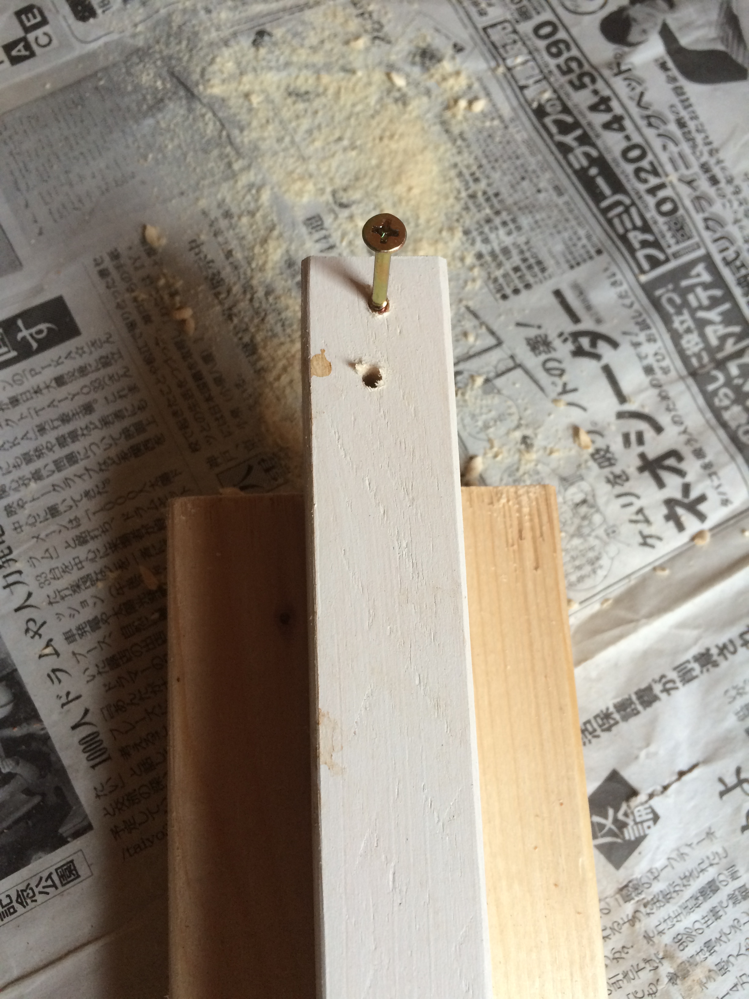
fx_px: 837
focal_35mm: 29
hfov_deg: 48.2
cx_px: 374
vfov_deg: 61.7
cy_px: 500
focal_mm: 4.15
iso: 100
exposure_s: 1/30
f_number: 2.2
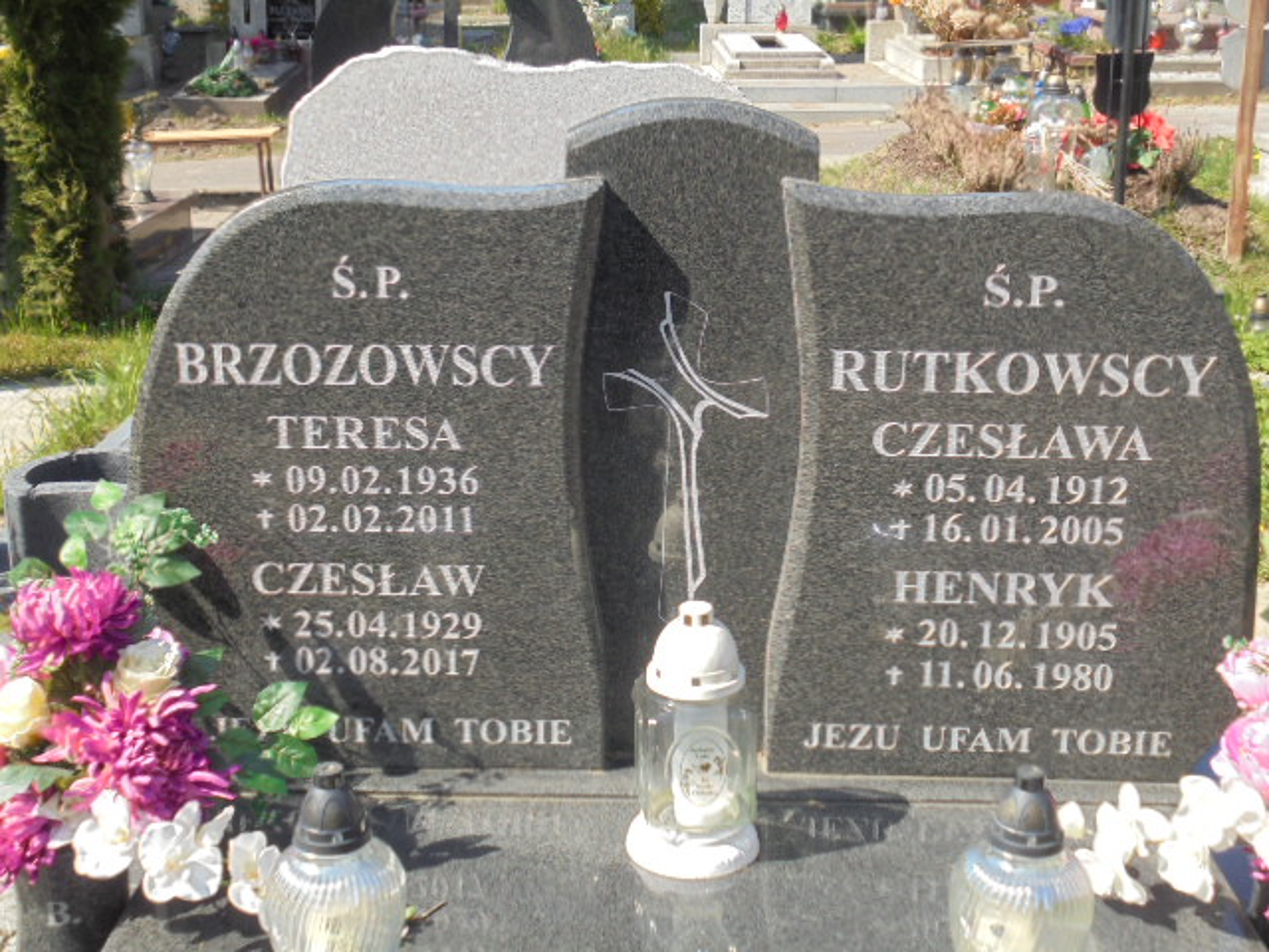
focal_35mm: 43
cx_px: 634
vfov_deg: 33.6
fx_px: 1576
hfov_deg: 43.9
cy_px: 476
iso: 100
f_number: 4.5
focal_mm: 7.8
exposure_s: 1/250
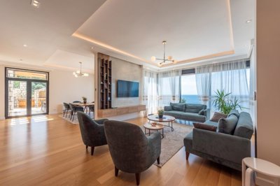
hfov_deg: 104.3
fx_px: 109
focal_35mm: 14
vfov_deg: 81.1
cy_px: 93
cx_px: 140
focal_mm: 14
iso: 100
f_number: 5.6
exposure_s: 1/80
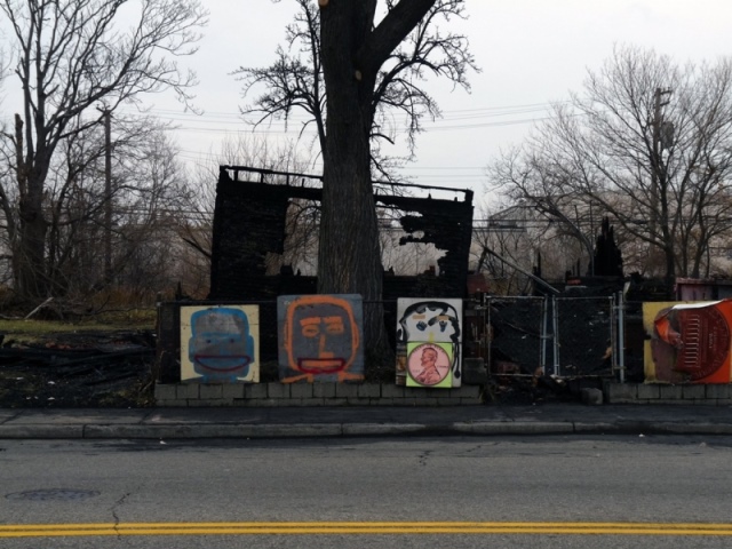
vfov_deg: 22.6
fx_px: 1375
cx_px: 366
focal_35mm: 65
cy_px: 274
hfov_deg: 29.8
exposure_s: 1/200
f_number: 5.6
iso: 100
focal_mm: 11.5
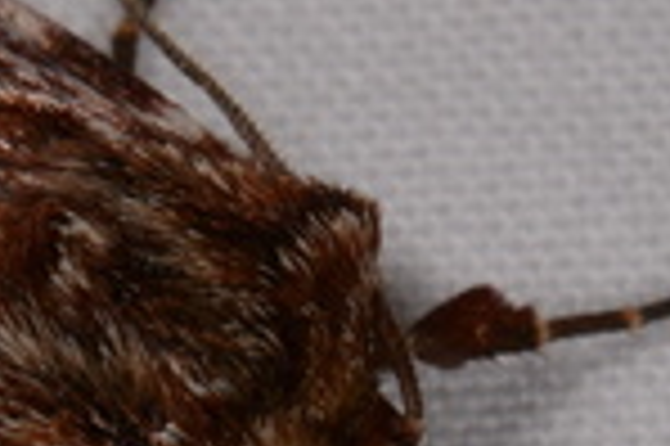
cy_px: 23
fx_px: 12561
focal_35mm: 676
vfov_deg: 2.0
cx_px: -121
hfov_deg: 3.1
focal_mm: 85
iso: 100
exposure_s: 1/60
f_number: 25
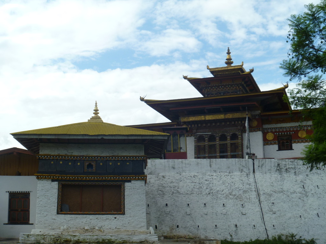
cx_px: 163
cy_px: 122
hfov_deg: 33.2
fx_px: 546
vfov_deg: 25.2
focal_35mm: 58
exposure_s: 1/250
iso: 100
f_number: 6.3
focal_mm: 10.3
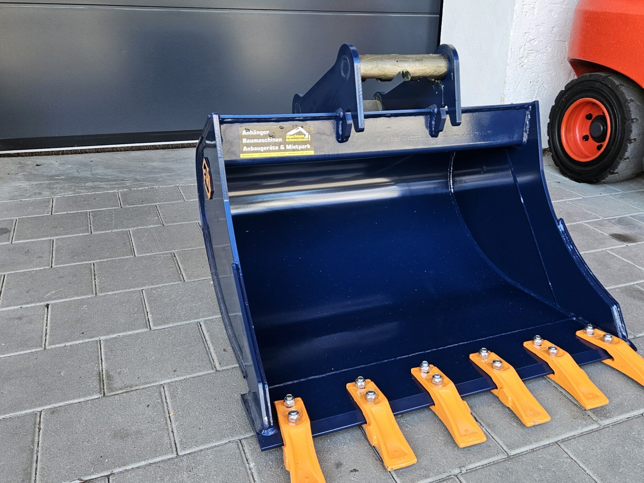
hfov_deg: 58.0
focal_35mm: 31
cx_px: 378
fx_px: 577
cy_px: 260
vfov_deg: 45.4
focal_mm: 5.4
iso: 64
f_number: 1.8
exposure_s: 1/180
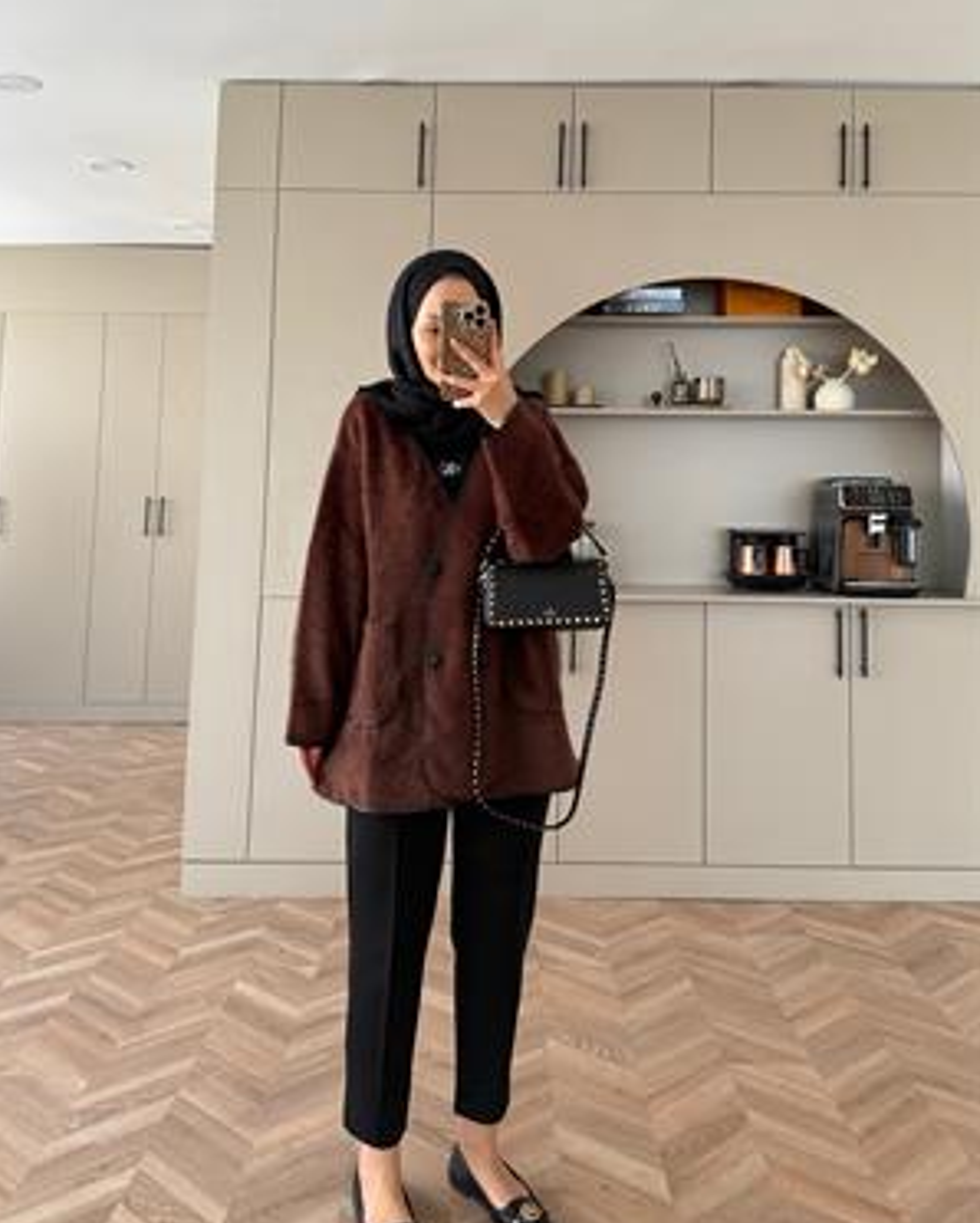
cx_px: 474
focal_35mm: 26
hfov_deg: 55.0
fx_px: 942
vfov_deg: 66.0
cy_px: 623
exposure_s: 1/121
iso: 160
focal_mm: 6.76
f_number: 1.78
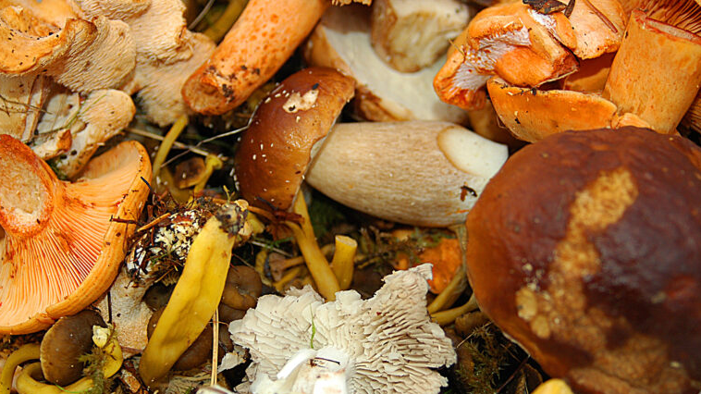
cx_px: 350
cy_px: 185
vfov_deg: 17.2
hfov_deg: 30.2
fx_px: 1301
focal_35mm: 70
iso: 320
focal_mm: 44
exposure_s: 1/160
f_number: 4
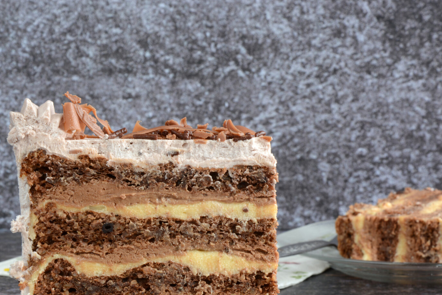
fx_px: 2063
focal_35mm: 168
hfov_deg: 12.2
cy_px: 205
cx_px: 229
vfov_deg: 8.2
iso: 100
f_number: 18
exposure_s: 1.6
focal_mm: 80
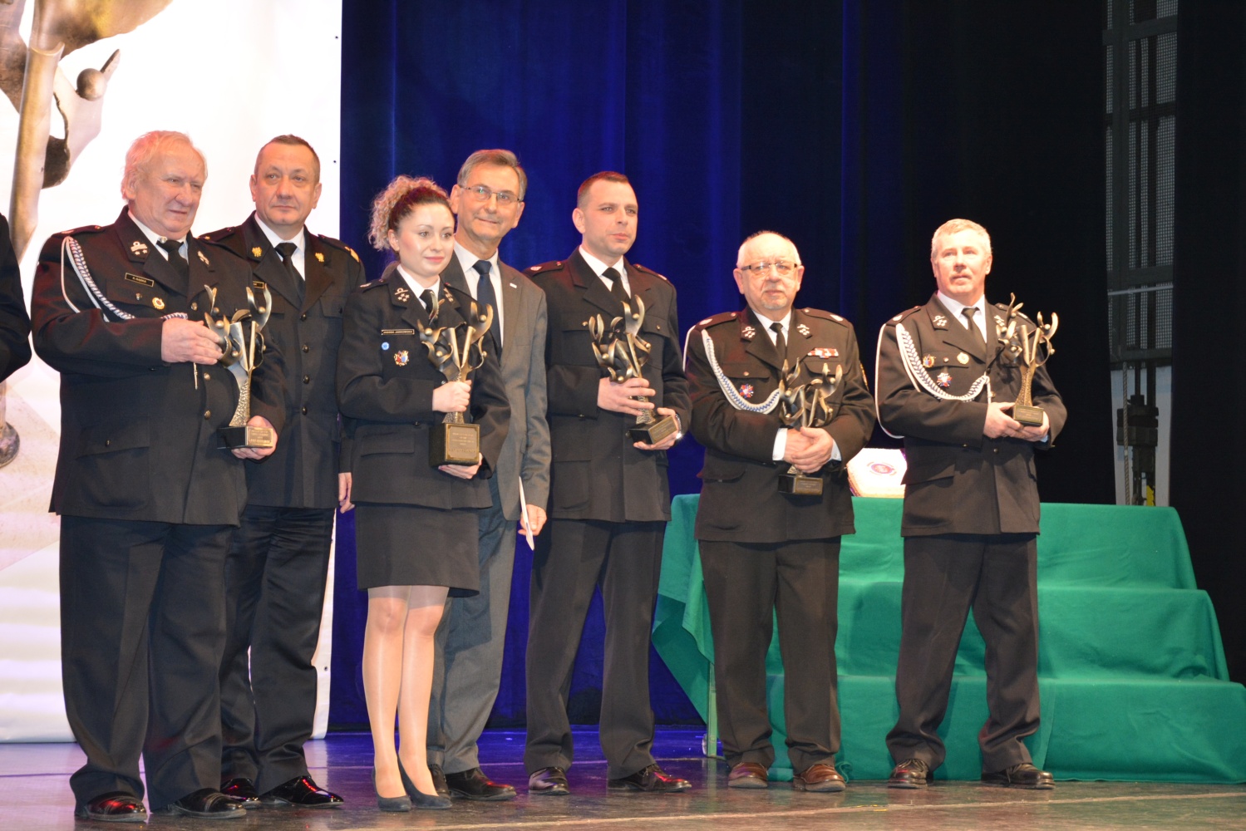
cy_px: 416
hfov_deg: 26.0
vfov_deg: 17.5
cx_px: 623
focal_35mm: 78
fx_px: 2700
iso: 1400
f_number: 5.6
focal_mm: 52
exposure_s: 1/60
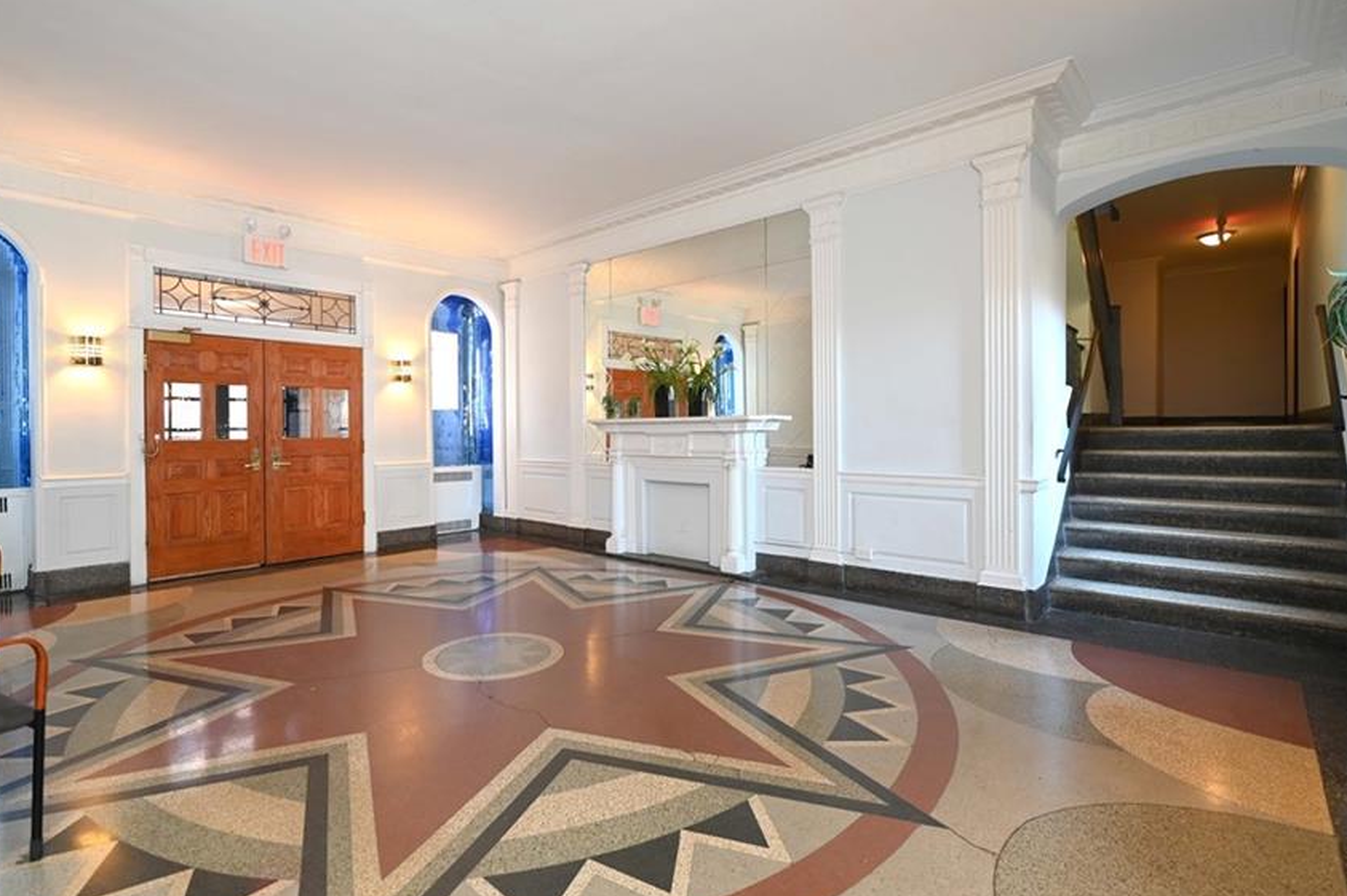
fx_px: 636
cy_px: 435
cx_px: 617
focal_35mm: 17
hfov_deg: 93.1
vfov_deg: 70.4
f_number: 4
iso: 1000
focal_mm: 14
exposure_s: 1/60
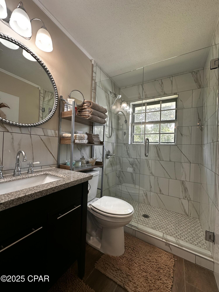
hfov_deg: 85.7
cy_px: 146
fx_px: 118
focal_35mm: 14
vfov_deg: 102.1
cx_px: 110
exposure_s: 1/99
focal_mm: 2.22
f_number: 2.2
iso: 80
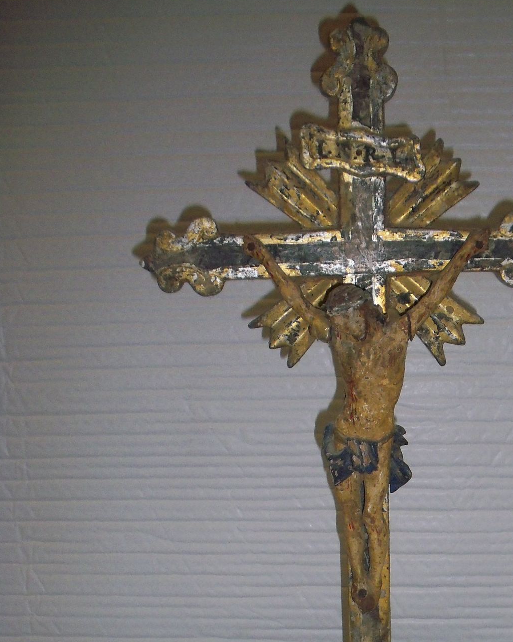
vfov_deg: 31.8
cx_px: 374
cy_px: 495
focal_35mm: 58
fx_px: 1101
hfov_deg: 26.0
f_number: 3.5
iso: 200
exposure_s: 1/60
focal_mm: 6.3
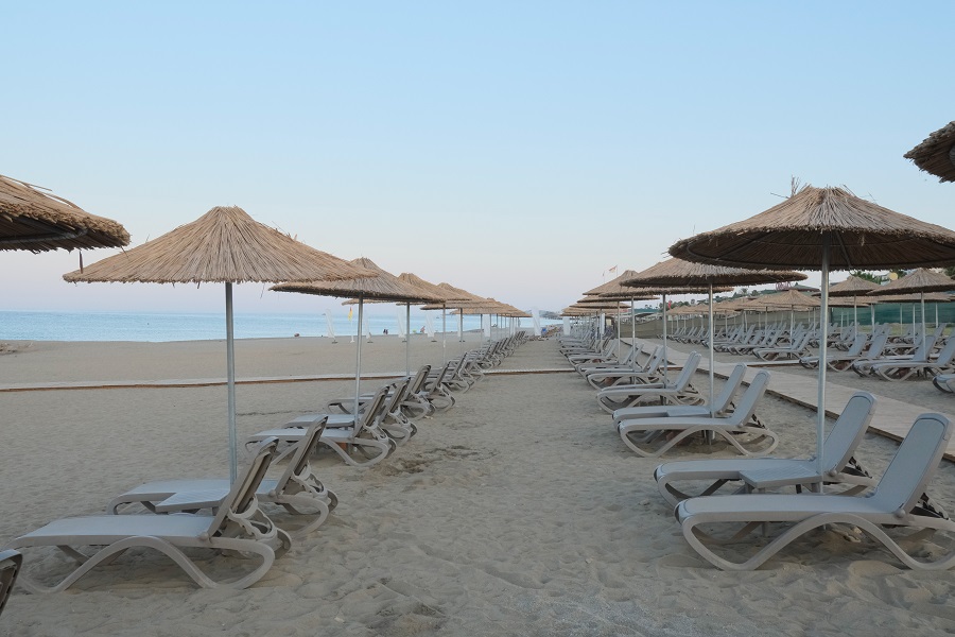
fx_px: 796
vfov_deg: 43.6
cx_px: 478
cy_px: 318
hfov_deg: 61.9
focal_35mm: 30
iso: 2000
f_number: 13
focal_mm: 20.3
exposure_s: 1/125
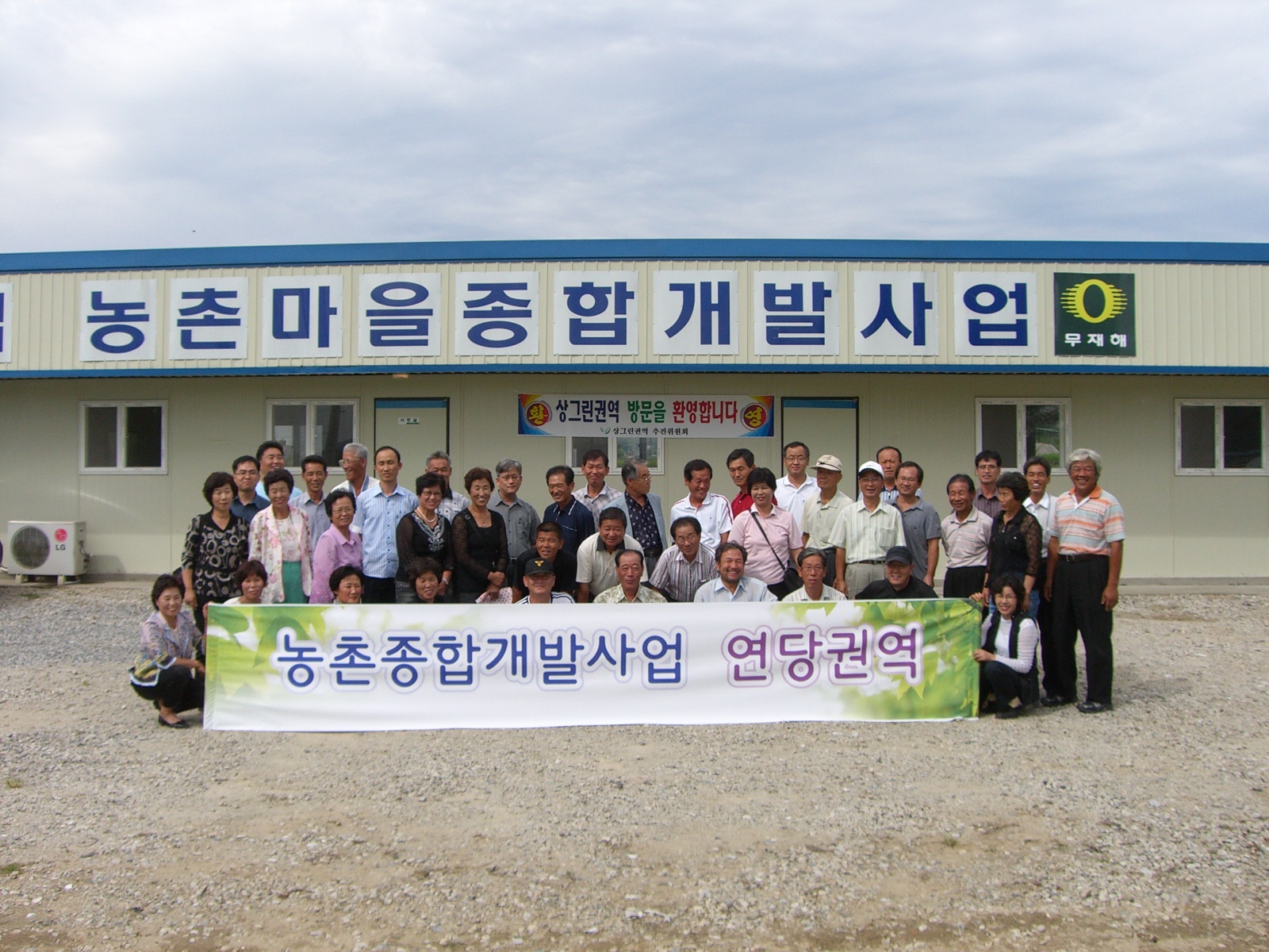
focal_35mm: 38
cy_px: 476
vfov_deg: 37.7
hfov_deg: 49.0
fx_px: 1393
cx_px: 634
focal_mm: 6.2
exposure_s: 1/640
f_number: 4.3
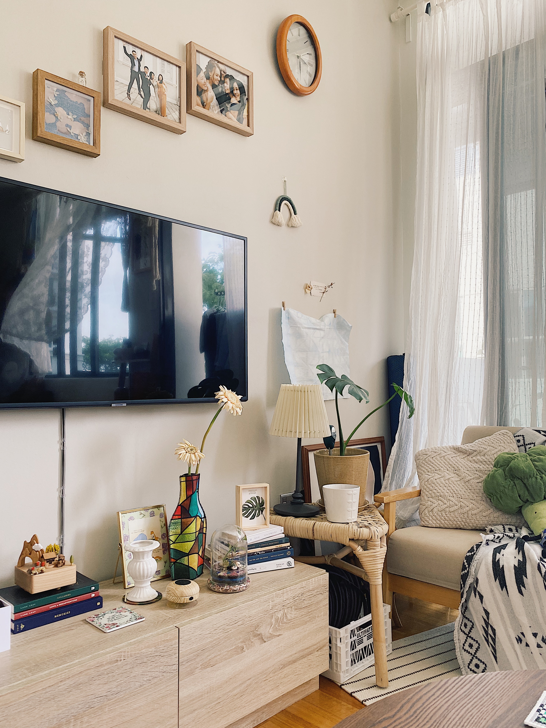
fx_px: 547
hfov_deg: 53.1
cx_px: 273
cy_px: 364
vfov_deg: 67.3
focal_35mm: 26
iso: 100
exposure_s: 1/121
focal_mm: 4.25
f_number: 1.8
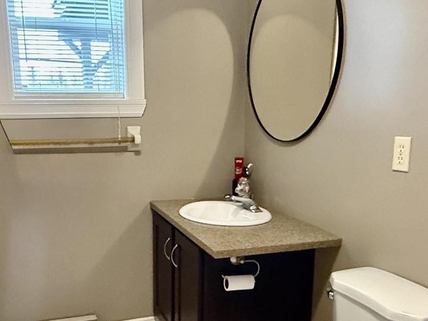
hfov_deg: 45.7
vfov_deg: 34.6
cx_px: 188
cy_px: 228
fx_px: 507
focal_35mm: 41
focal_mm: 2.22
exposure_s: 1/60
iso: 1000
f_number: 2.2
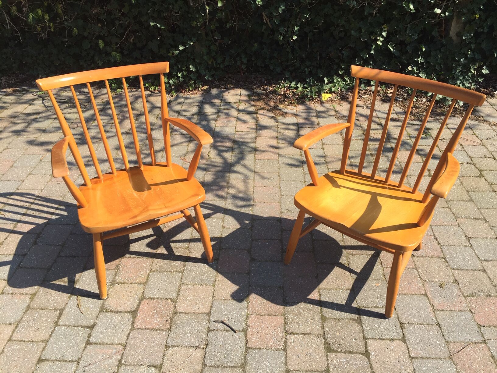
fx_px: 416
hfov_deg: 61.7
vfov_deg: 48.2
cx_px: 248
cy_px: 186
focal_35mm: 29
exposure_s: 1/989
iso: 32
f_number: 2.2
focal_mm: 4.15
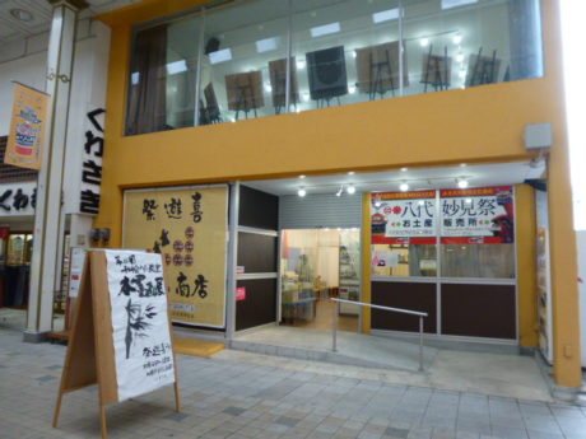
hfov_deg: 71.6
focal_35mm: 24
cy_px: 220
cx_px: 293
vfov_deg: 56.8
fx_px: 406
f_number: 2.8
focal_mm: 4.3
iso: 320
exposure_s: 1/60
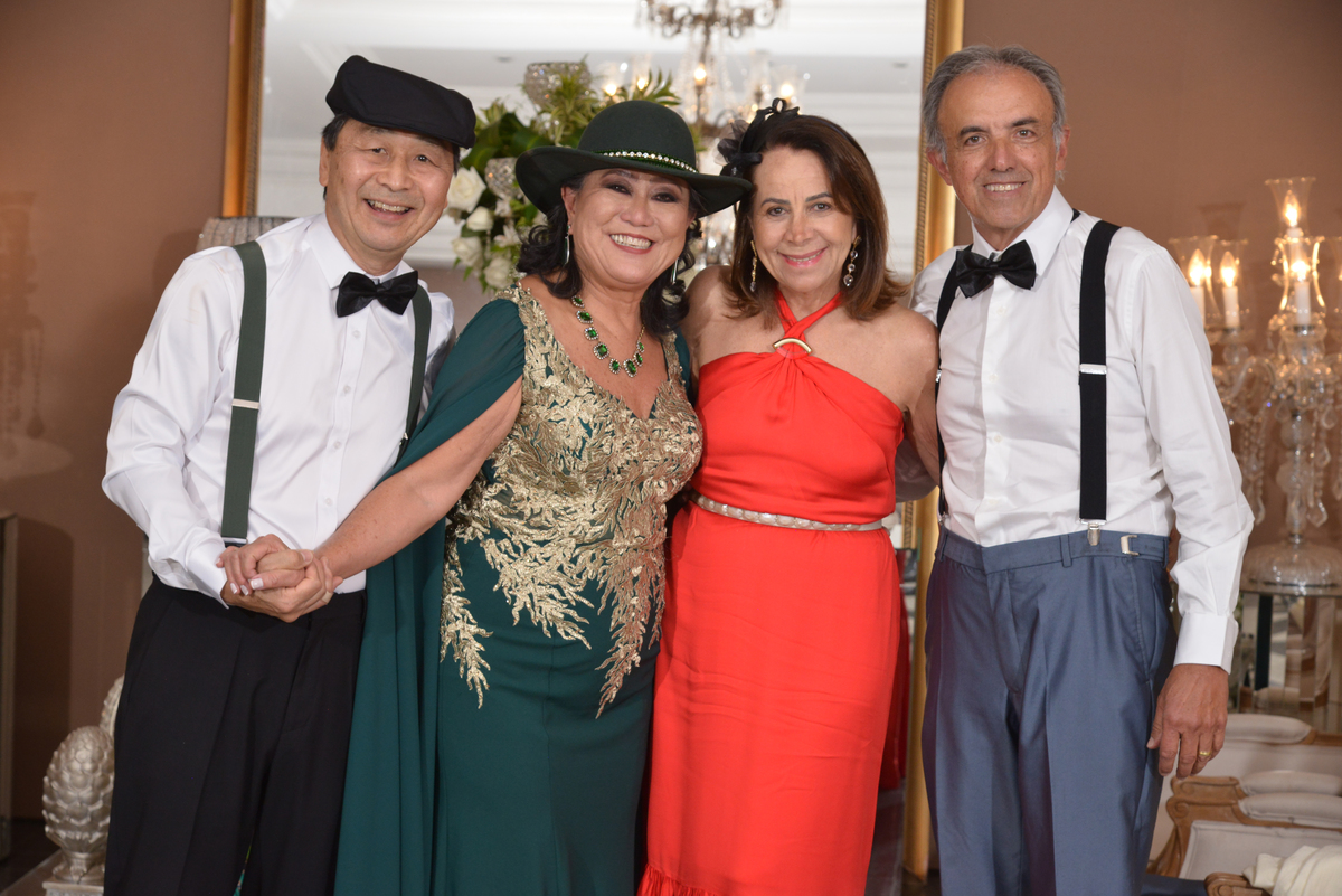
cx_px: 671
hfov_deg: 26.0
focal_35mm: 78
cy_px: 448
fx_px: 2909
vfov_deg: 17.5
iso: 1600
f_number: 6.3
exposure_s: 1/160
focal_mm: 78
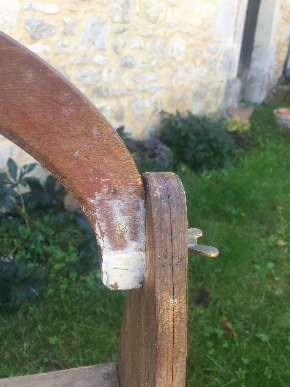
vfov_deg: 61.7
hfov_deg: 48.2
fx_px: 324
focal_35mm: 29
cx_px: 145
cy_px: 194
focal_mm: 4.15
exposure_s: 1/100
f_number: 2.2
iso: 32
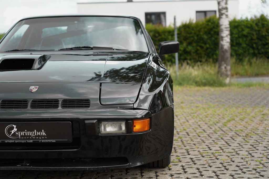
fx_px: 493
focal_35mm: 66
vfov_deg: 20.6
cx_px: 134
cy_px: 90
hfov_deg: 30.5
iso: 100
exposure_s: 1/250
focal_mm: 66
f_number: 4
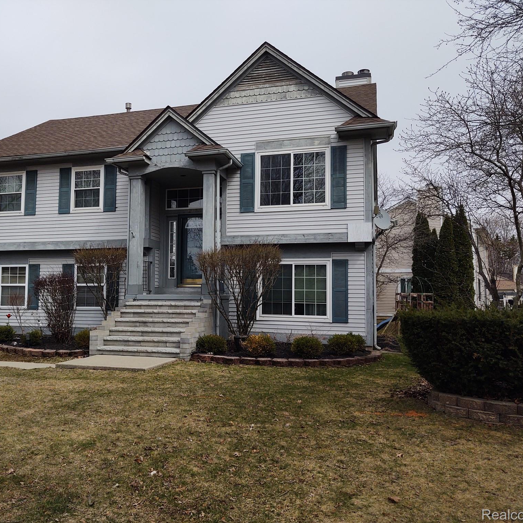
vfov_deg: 51.1
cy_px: 262
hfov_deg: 50.6
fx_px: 547
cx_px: 199
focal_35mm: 32
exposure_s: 1/5017
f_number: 1.7
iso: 100
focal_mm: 4.75
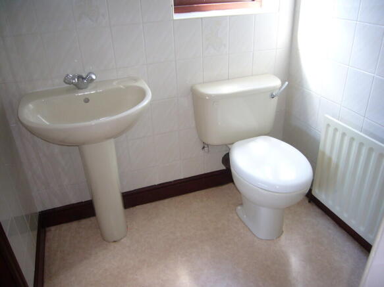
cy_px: 144
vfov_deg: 49.7
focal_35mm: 28
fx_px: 311
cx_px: 192
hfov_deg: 63.5
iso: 100
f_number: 2.8
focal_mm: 4.6
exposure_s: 1/30
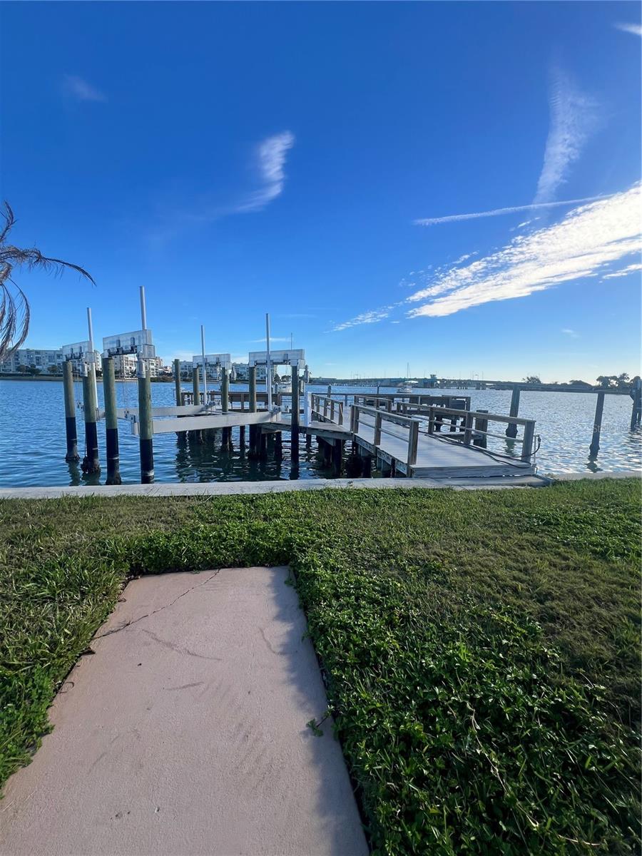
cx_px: 321
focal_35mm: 13
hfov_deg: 89.9
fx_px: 321
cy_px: 428
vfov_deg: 106.2
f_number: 1.8
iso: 32
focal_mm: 1.57
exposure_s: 1/1206
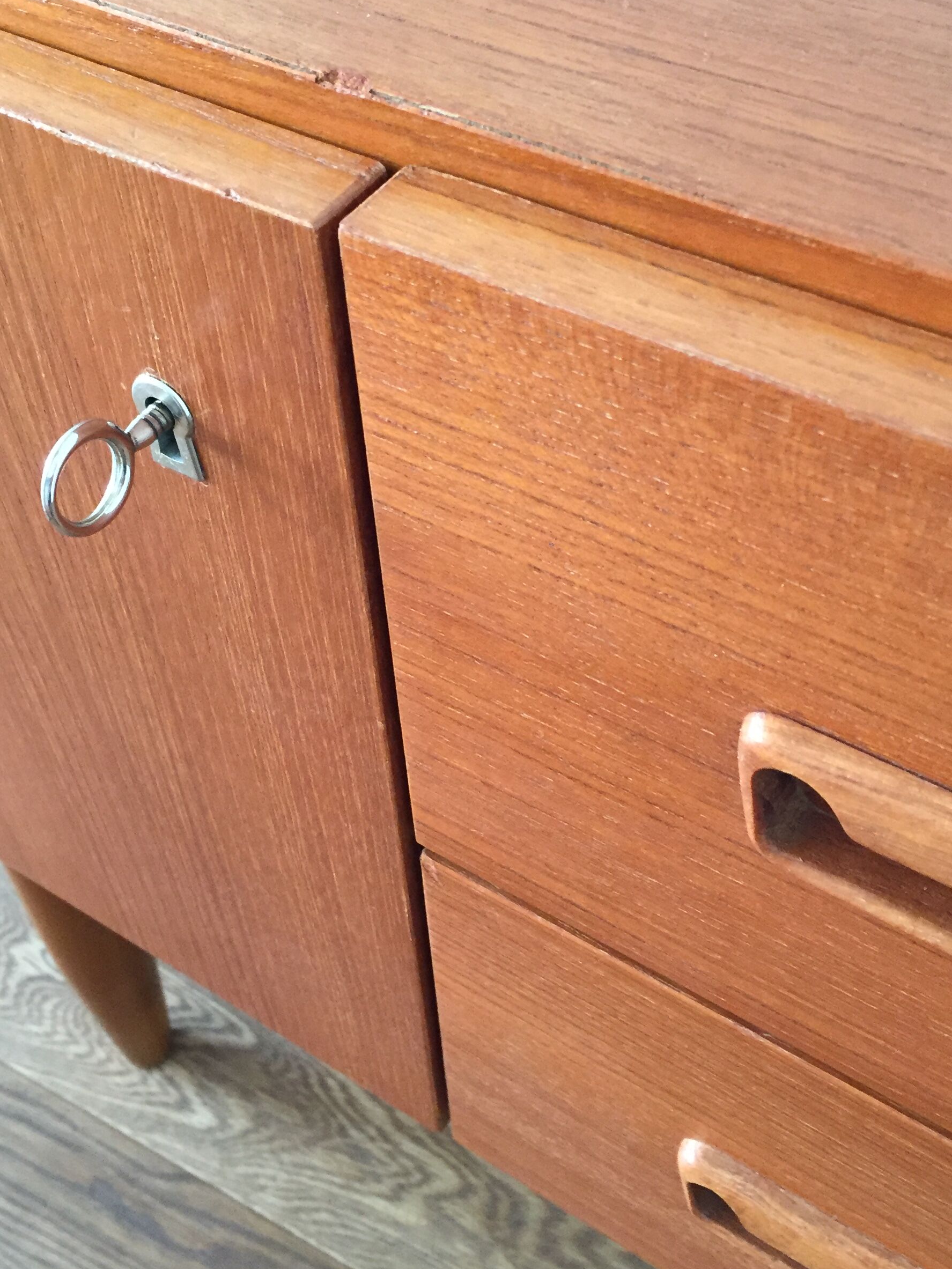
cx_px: 459
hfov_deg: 36.0
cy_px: 604
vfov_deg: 46.8
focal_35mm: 40
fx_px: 1466
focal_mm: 4.15
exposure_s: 1/33
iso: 250
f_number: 2.2
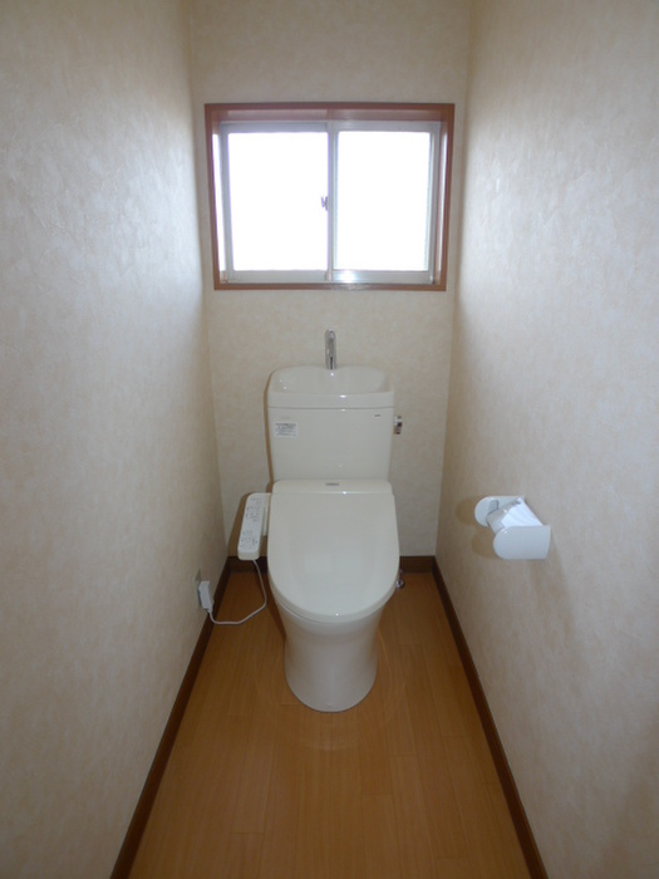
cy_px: 440
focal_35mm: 18
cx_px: 330
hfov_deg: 71.6
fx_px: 457
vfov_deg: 87.8
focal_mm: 3.9
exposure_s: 1/25
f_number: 2
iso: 100
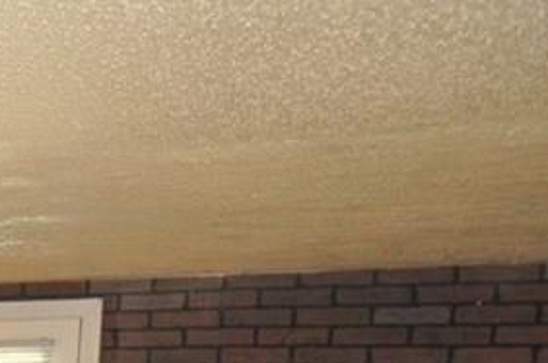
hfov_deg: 12.6
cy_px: 503
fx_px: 1292
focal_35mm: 85
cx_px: -977
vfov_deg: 15.1
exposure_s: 1/60
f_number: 4
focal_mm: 10
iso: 800
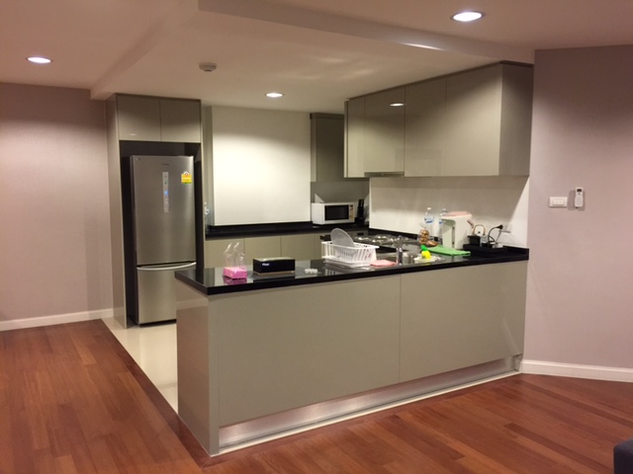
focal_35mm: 29
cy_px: 237
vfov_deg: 48.2
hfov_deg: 61.7
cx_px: 316
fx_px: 530
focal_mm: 4.15
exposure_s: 1/10
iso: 125
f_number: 2.2
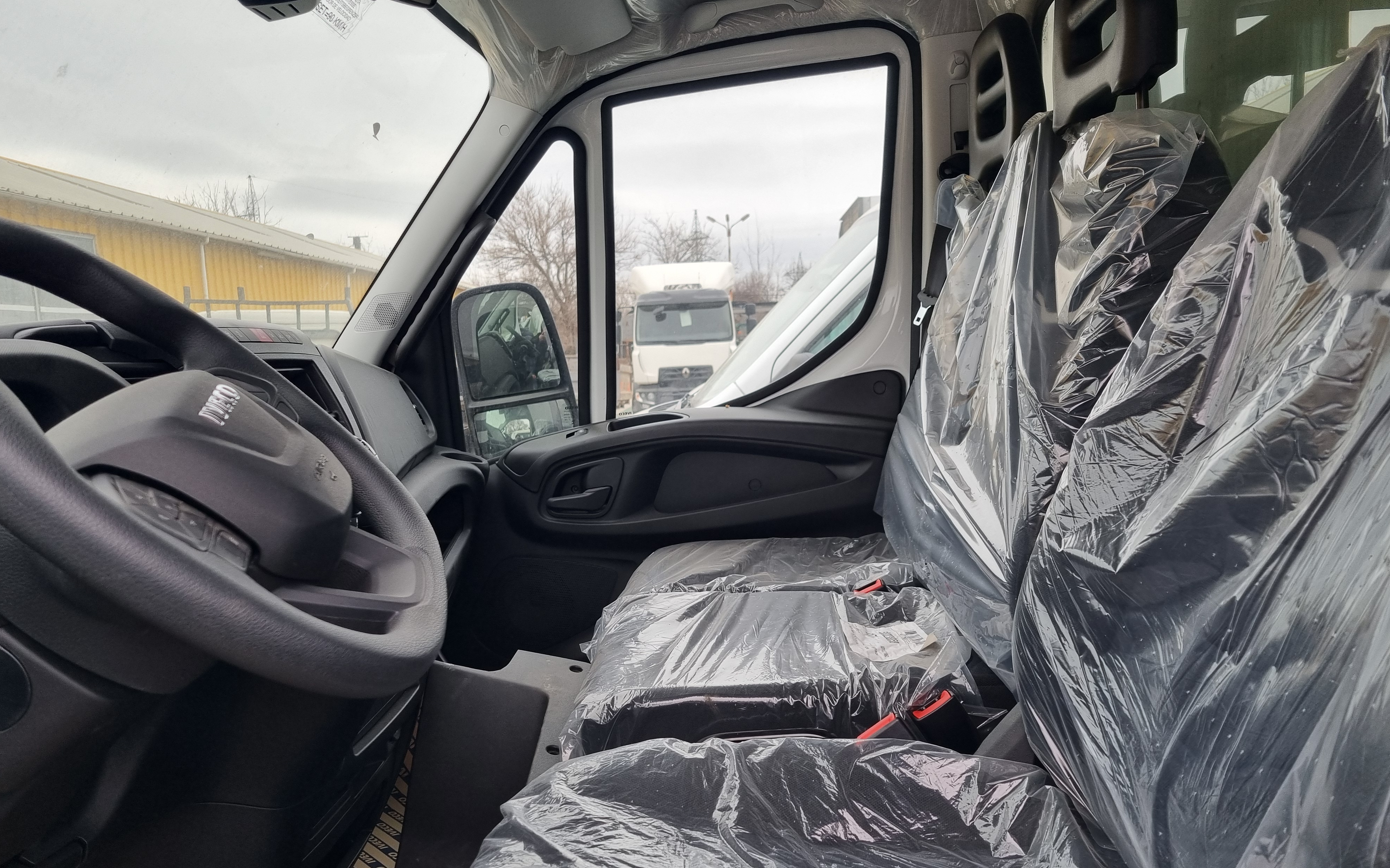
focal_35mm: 28
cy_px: 518
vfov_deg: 44.3
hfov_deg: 66.5
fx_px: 1061
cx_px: 697
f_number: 1.8
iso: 50
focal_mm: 5.4
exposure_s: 1/204
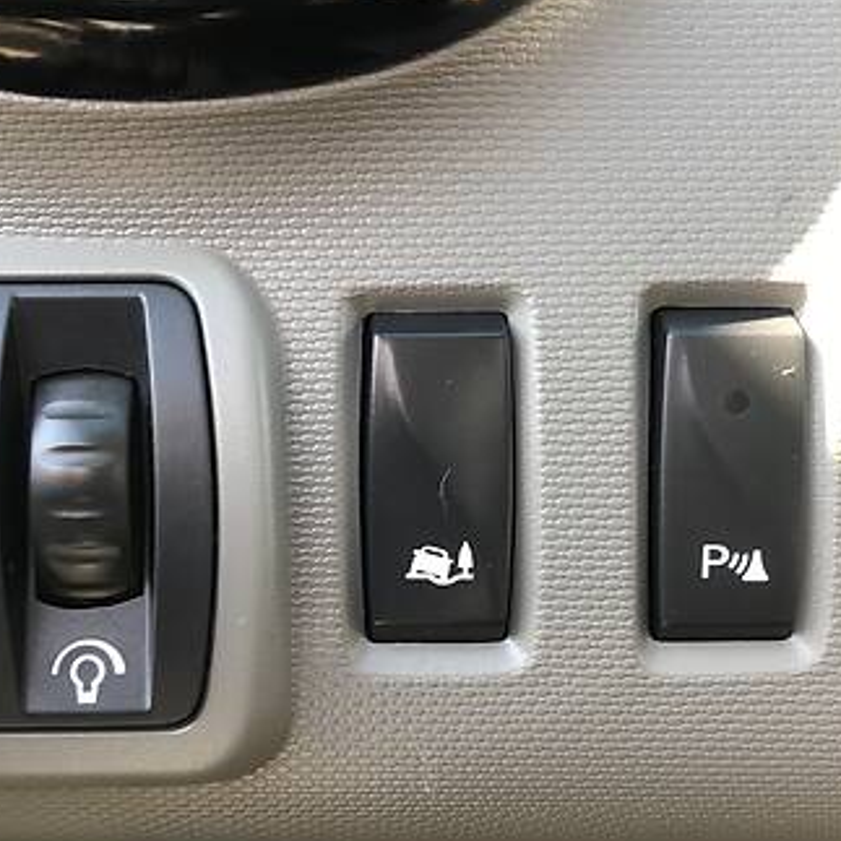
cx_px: 294
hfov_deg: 36.5
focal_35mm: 46
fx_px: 1264
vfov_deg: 36.7
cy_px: 495
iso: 32
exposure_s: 1/45
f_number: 1.8
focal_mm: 4
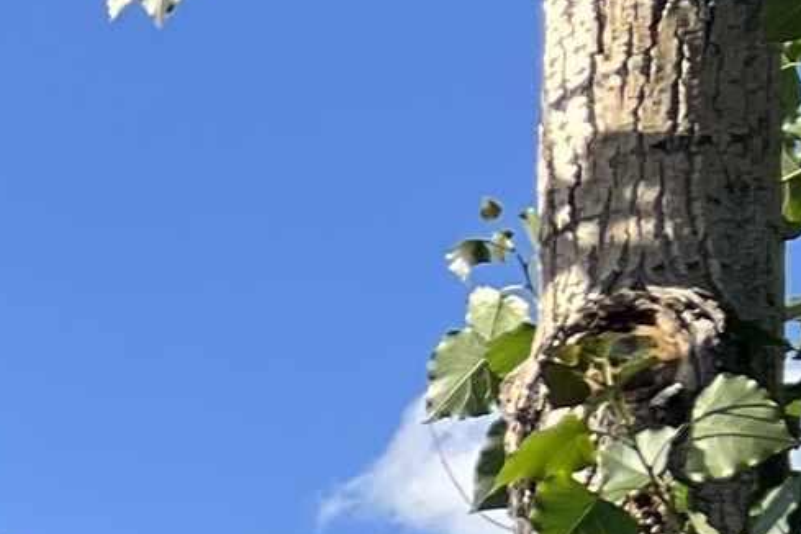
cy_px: 1630
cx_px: -1304
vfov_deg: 7.2
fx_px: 3782
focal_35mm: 170
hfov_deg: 10.1
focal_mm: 5.7
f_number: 1.5
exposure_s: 1/2083
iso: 50
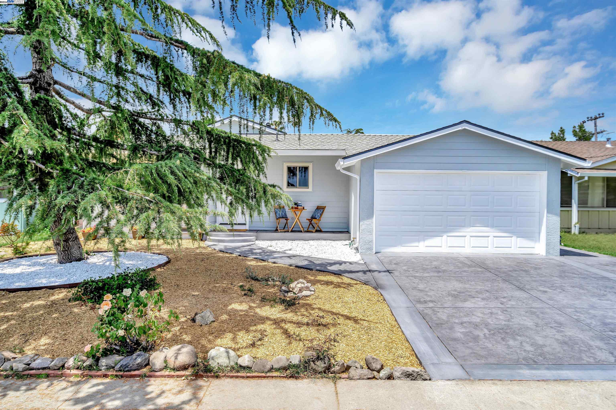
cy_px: 205
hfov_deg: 76.1
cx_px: 308
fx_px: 394
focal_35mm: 23
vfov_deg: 55.1
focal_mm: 23
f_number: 8
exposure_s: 1/320
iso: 100
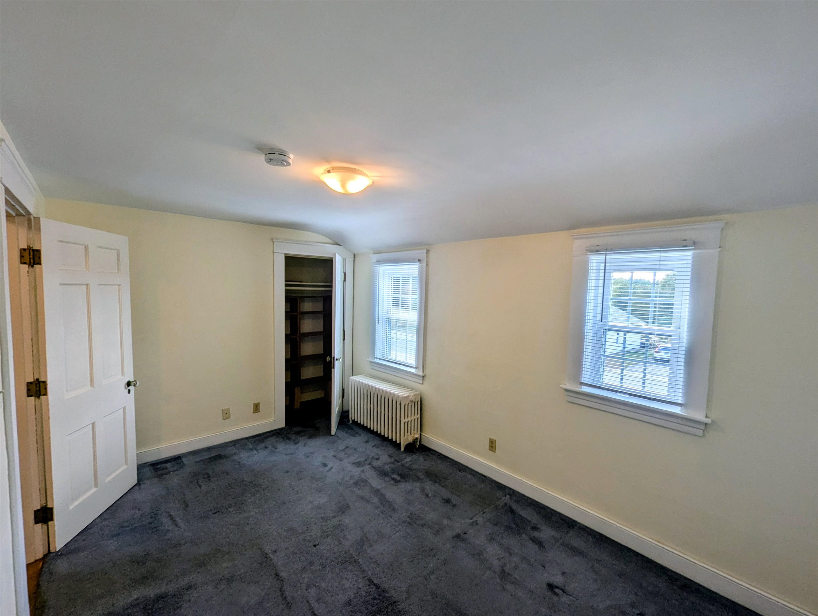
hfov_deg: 106.1
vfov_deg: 90.1
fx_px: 308
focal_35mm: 13
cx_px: 409
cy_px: 308
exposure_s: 1/71.6
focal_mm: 1.95
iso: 47
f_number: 2.2
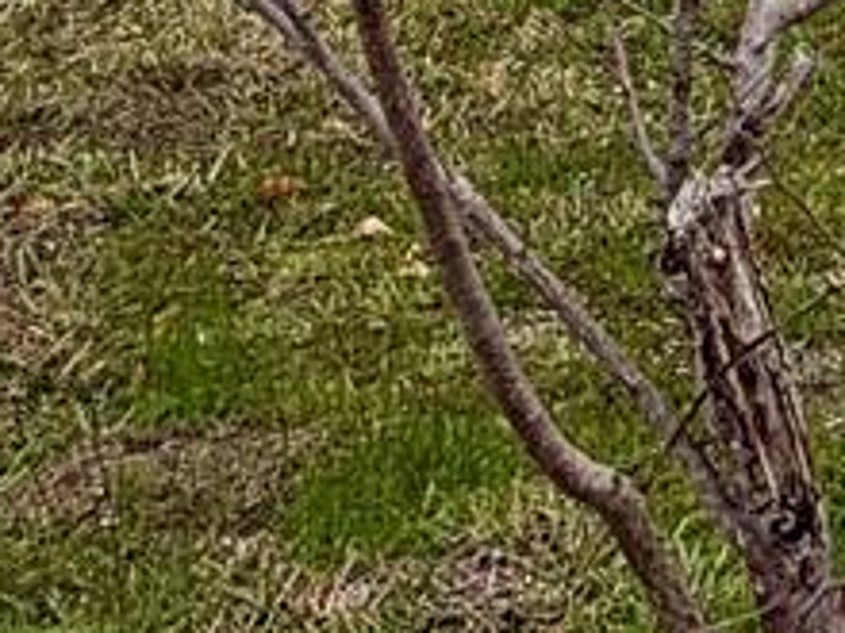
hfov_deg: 15.8
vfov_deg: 12.5
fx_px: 2490
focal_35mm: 102
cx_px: 1609
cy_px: -694
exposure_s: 1/914
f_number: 2.2
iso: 20
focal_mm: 2.22
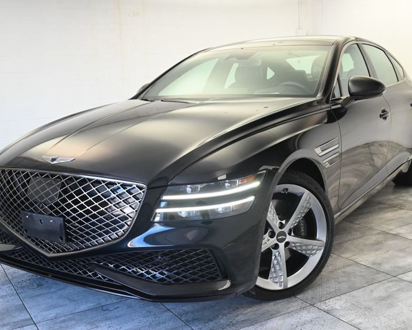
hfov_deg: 42.9
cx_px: 206
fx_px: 525
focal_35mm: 43
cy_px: 165
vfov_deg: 34.9
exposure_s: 1/60
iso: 2500
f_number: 9
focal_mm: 38
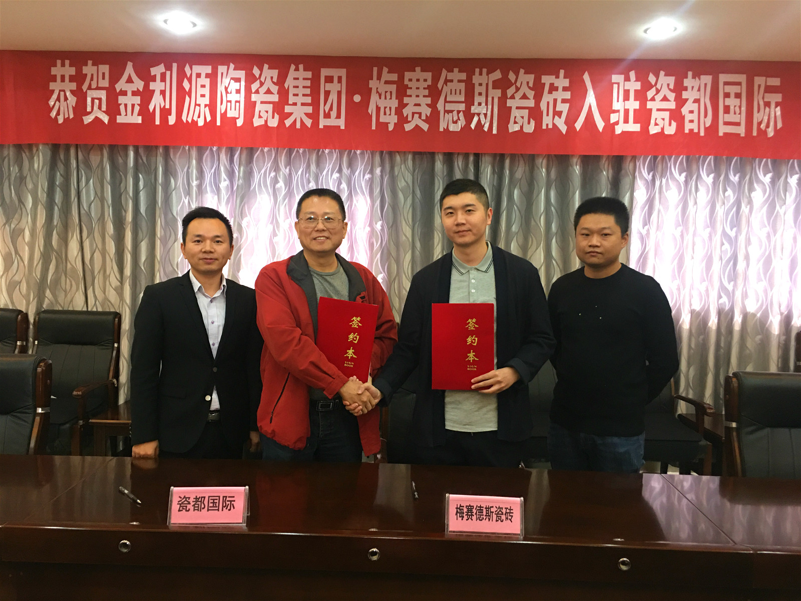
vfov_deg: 48.2
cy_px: 300
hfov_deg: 61.7
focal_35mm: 29
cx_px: 400
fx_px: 671
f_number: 2.2
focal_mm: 4.15
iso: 100
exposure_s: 1/17
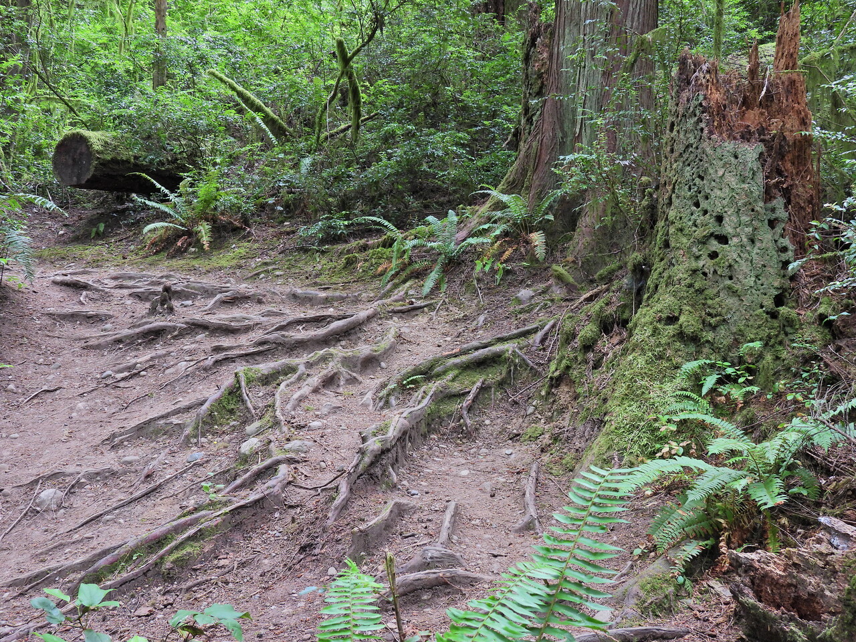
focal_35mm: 50
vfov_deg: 29.1
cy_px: 321
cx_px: 428
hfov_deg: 38.2
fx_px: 1236
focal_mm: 8.9
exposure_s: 1/30
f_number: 3.5
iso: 140
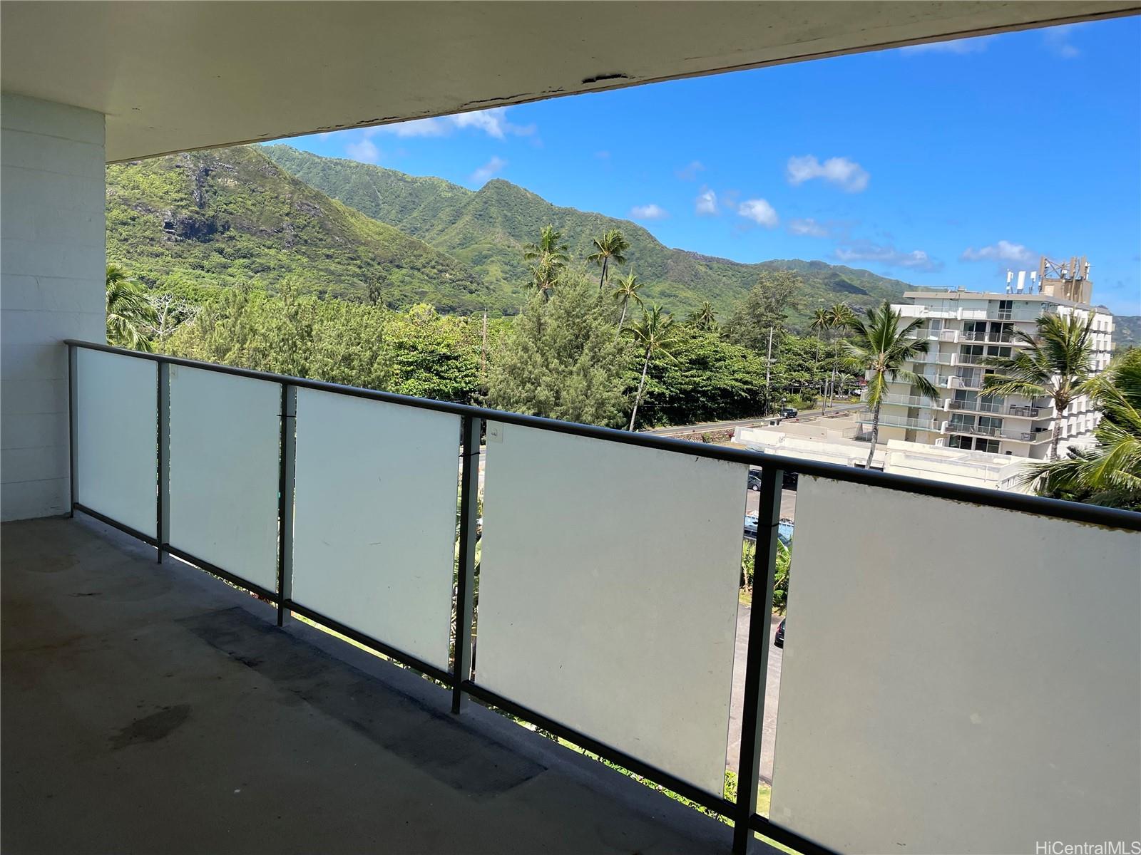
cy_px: 428
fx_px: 857
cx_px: 570
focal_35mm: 26
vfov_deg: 53.1
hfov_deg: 67.3
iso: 32
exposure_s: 1/2174
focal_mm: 4.2
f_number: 1.6
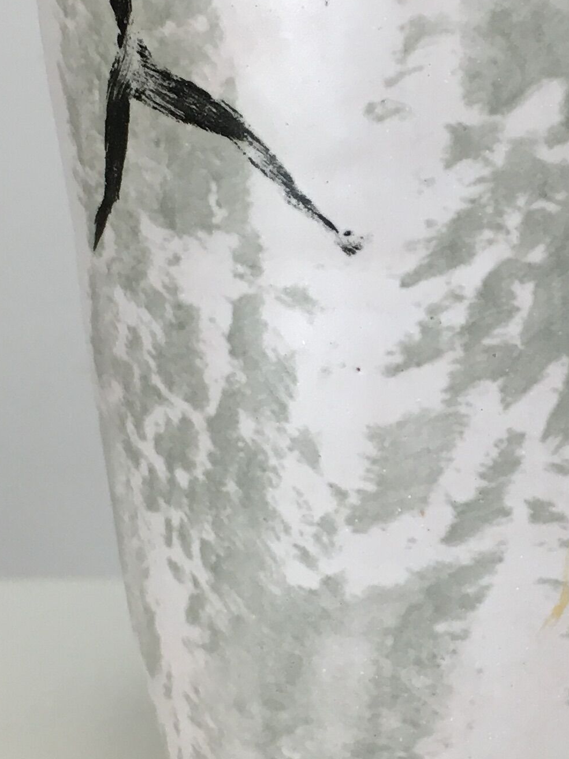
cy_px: 390
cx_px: 497
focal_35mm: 89
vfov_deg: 22.0
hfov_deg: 16.4
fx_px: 1951
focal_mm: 4.15
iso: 25
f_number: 2.2
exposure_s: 1/33
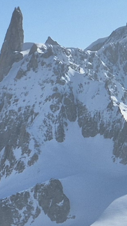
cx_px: -322
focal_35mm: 185
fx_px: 1107
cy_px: 187
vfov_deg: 11.6
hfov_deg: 5.9
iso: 25
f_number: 1.8
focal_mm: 5.4
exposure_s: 1/3712
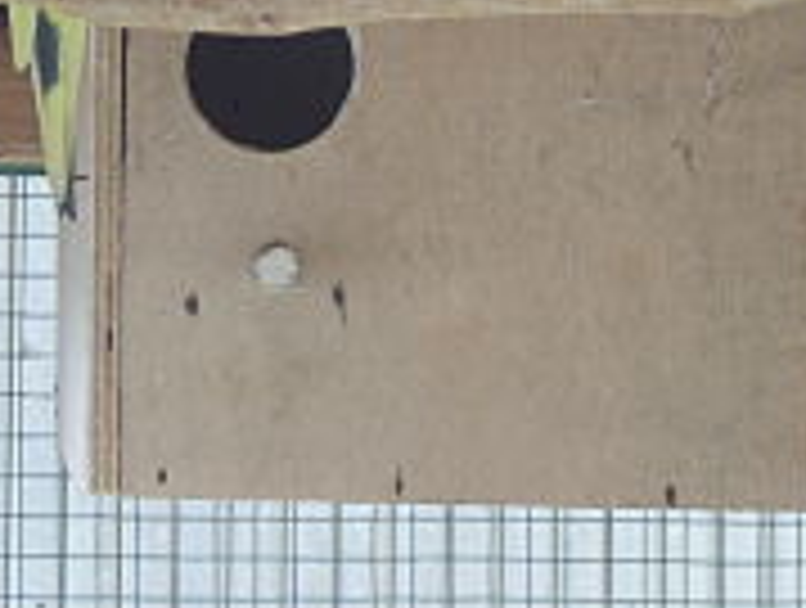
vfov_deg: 7.7
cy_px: 90
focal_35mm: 194
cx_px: 167
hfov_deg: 10.1
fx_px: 4526
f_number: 4.9
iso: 100
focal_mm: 22.74
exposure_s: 1/19
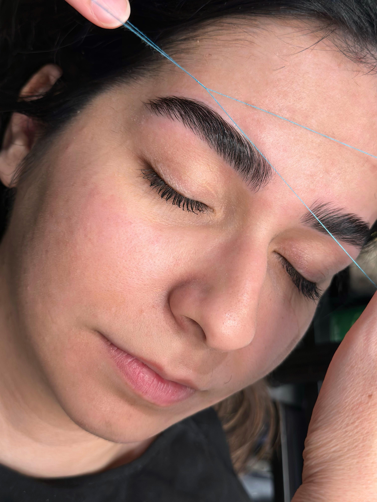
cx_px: 188
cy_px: 251
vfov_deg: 39.7
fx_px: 697
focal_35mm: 48
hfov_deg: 30.3
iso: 125
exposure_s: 1/100
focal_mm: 6.86
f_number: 1.78
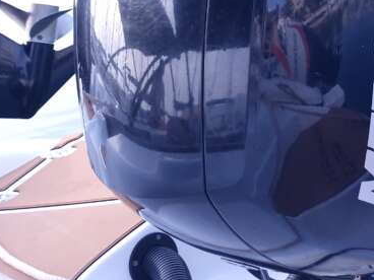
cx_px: 505
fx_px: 691
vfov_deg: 22.5
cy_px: 38
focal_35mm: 64
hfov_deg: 25.4
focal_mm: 6.4
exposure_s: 1/180
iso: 50
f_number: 1.8
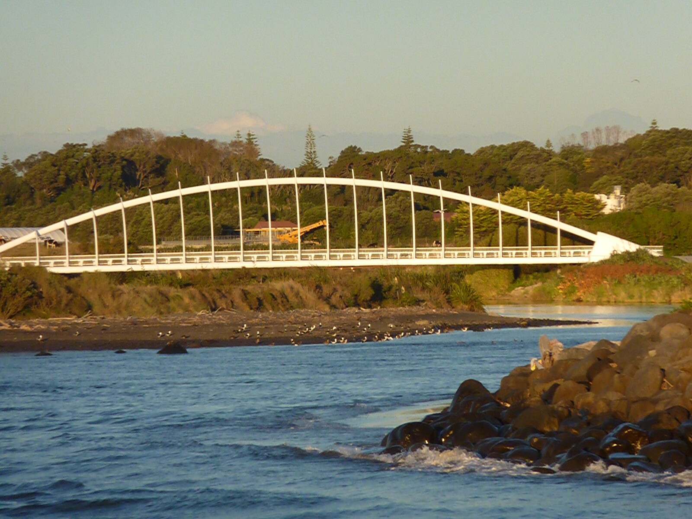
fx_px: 5997
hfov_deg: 6.6
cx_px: 346
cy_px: 260
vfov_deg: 5.0
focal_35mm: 300
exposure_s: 1/1000
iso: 500
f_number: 5.6
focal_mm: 49.2
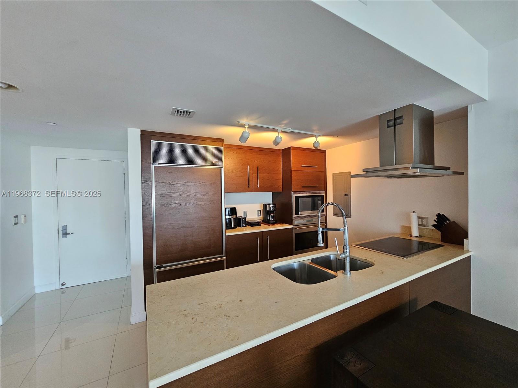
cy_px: 194
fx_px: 195
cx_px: 259
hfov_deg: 106.2
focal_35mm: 13
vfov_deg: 89.9
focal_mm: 2.2
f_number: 2.2
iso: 320
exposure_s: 1/60
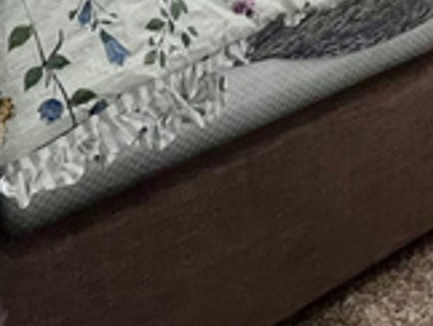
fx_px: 1027
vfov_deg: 14.4
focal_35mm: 82
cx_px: 69
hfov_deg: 23.4
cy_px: -366
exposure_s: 1/60
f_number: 1.8
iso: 500
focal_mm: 1.57
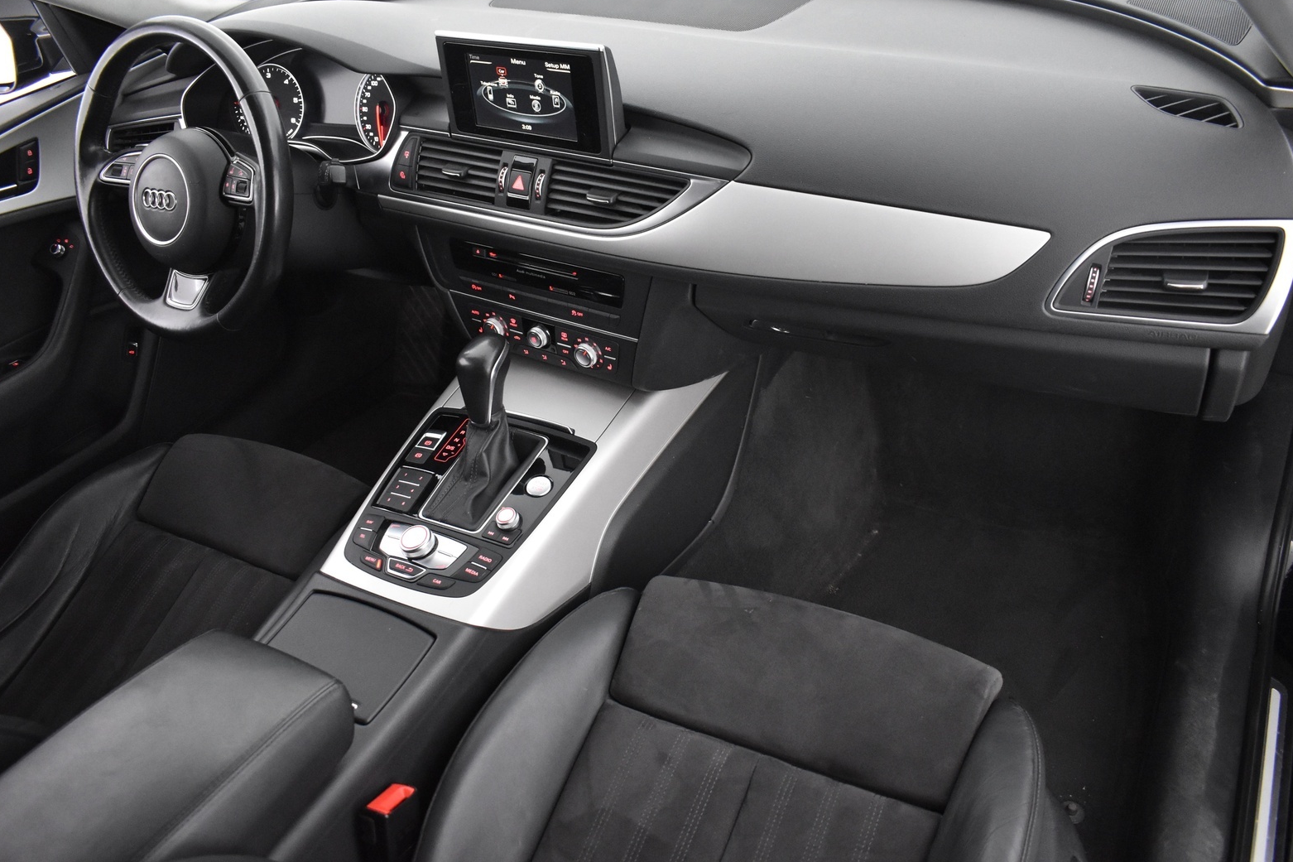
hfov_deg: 65.5
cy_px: 435
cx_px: 649
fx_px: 1005
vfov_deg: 46.4
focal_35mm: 28
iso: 3200
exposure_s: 1/25
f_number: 3.5
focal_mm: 18
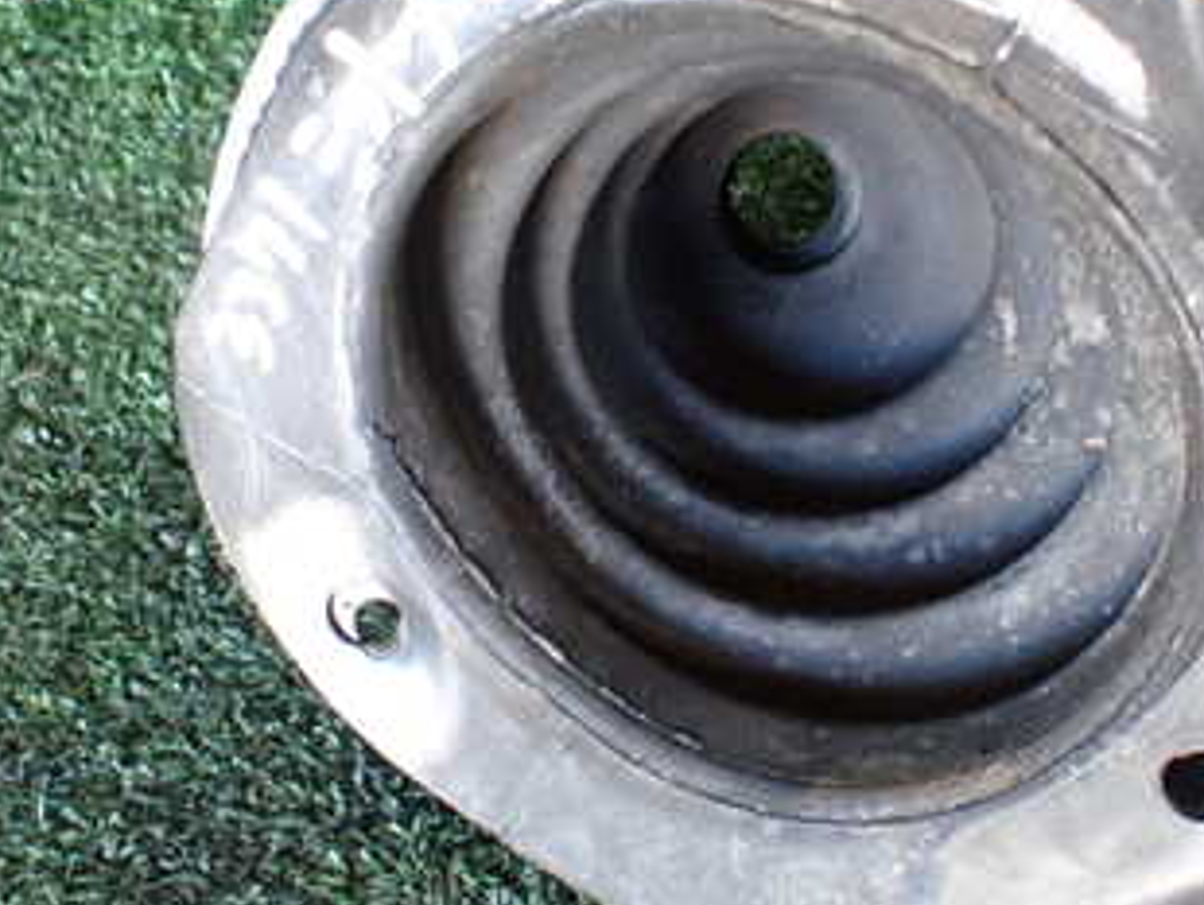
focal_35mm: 58
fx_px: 2019
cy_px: 318
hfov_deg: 32.9
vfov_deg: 25.2
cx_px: 816
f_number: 2.3
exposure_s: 1/60
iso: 800
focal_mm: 5.4
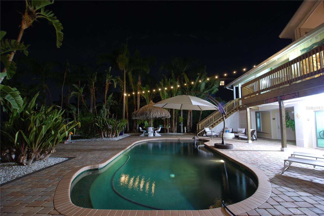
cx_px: 162
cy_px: 108
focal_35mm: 15
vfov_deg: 77.4
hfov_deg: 100.3
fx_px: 135
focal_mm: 10
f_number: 3.5
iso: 100
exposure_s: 3.6
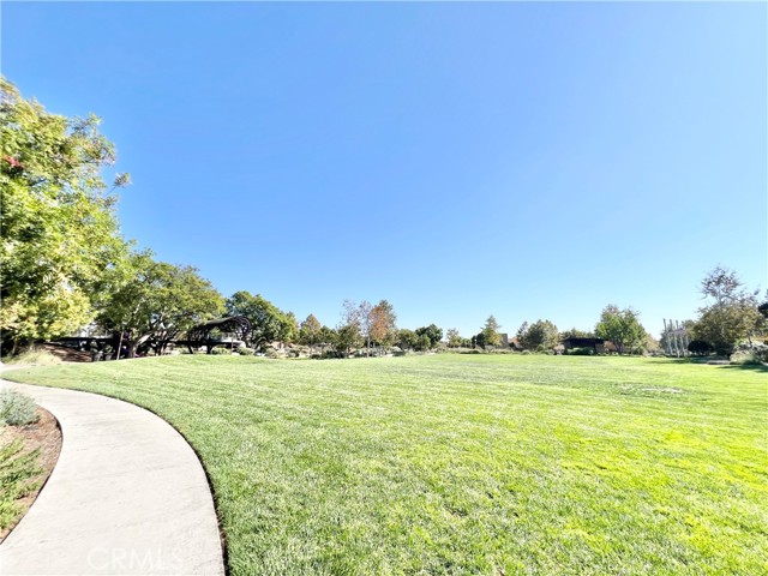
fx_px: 288
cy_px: 288
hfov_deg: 106.2
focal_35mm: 13
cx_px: 384
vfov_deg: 89.9
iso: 32
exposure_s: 1/1815
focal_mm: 1.57
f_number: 1.8
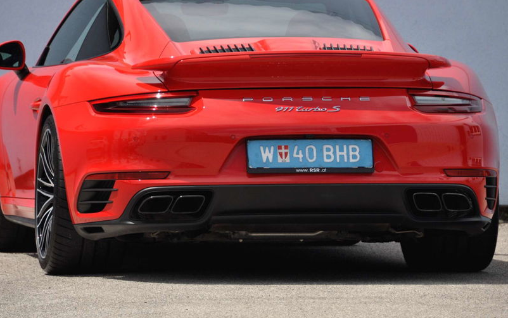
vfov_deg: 3.6
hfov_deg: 5.8
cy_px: 144
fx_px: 4992
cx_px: 239
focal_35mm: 361
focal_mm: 185
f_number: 6
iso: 500
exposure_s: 1/800
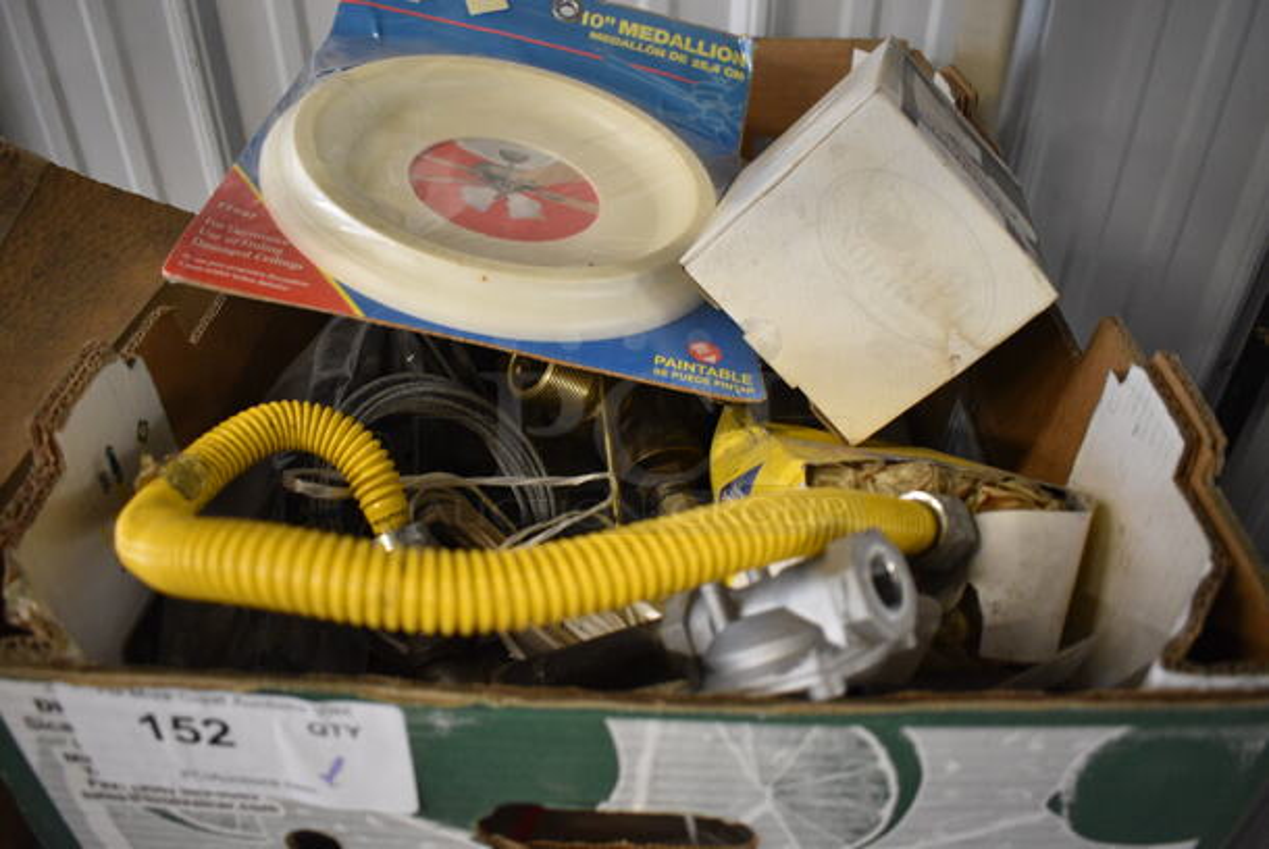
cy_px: 424
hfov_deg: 67.3
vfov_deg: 48.0
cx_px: 634
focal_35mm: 27
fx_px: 953
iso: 2000
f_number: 3.5
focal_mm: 18
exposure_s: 1/125
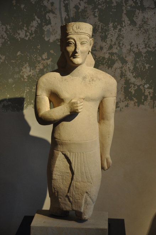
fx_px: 489
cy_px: 118
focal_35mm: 75
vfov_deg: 27.0
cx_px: 78
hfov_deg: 18.1
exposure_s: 1/50
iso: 800
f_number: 4.8
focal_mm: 50
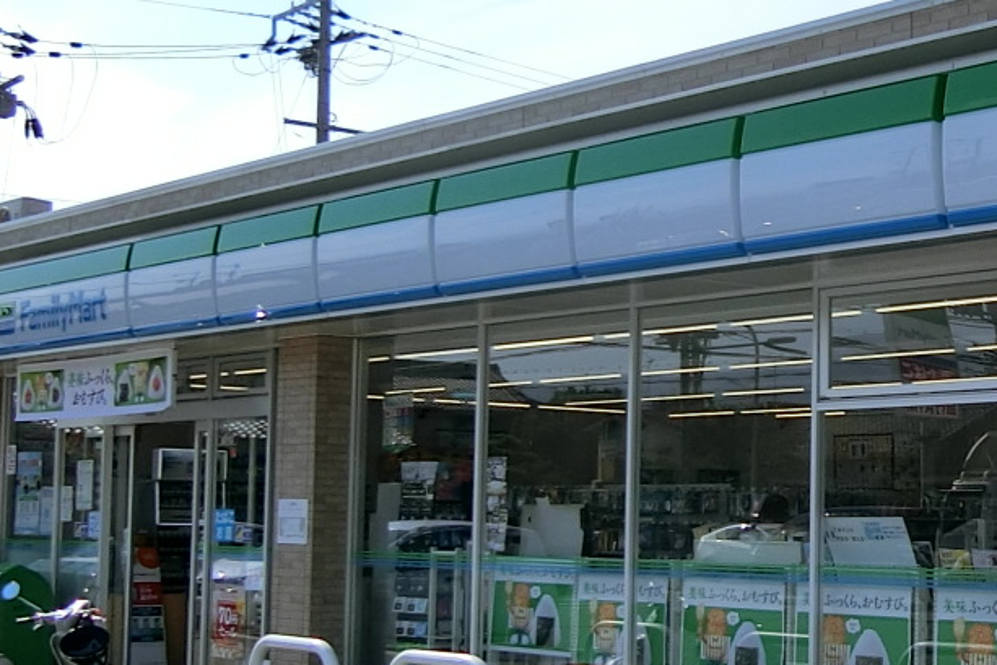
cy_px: 429
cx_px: 1052
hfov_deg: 28.2
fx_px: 1828
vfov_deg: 20.6
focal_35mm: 66
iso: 80
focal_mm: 4.06
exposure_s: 1/320
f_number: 6.9
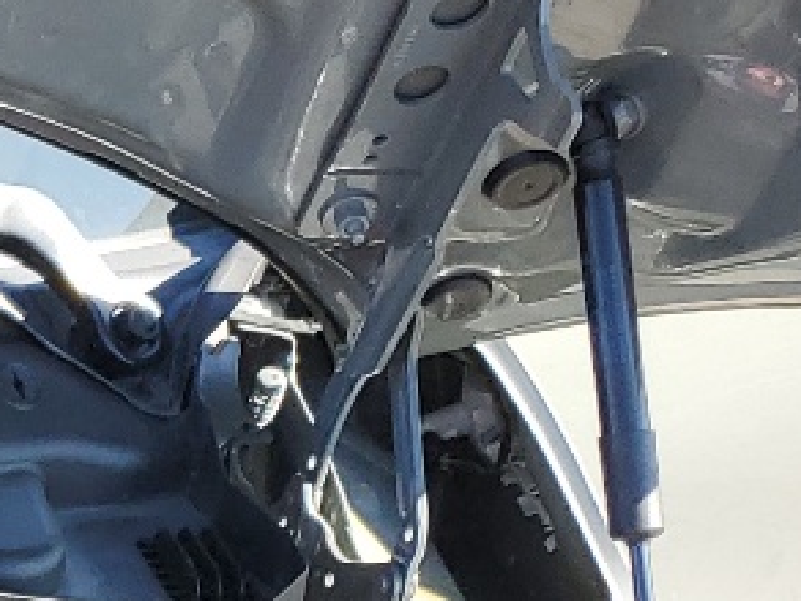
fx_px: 3287
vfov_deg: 10.1
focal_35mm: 142
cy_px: 891
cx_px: -1154
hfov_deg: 11.4
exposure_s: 1/556
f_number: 1.5
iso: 50
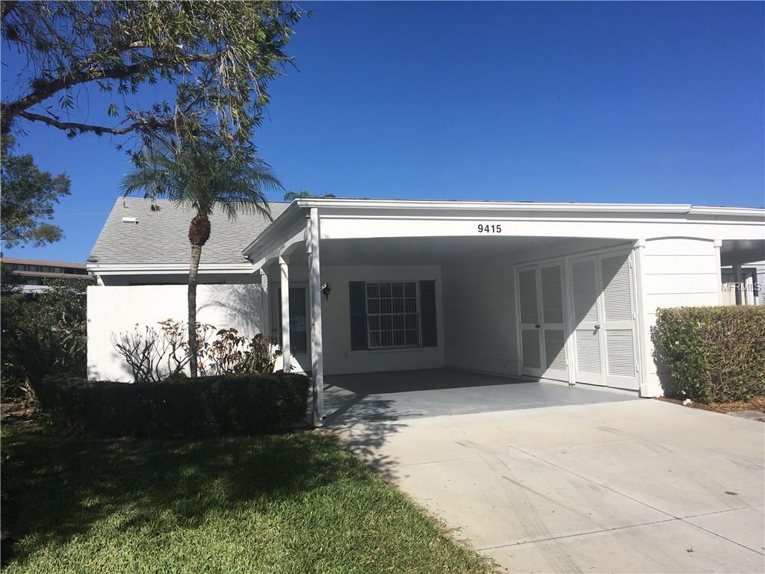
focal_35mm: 29
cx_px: 382
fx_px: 641
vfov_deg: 48.2
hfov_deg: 61.7
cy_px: 287
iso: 25
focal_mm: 4.15
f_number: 2.2
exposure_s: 1/3497
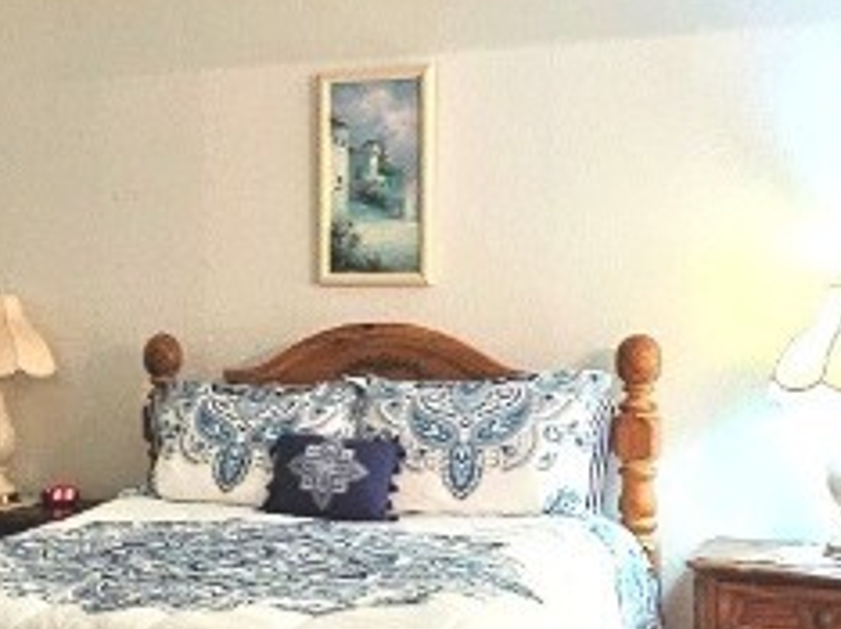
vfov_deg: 25.6
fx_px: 1383
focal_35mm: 57
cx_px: 83
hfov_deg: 32.1
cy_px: 327
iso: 320
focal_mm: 2.2
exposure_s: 1/30
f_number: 2.2
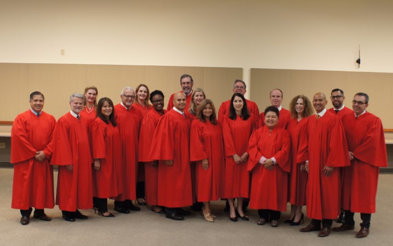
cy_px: 125
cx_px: 196
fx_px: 461
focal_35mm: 43
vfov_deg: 29.9
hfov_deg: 46.2
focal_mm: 28
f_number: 3.5
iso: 250
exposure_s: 1/50
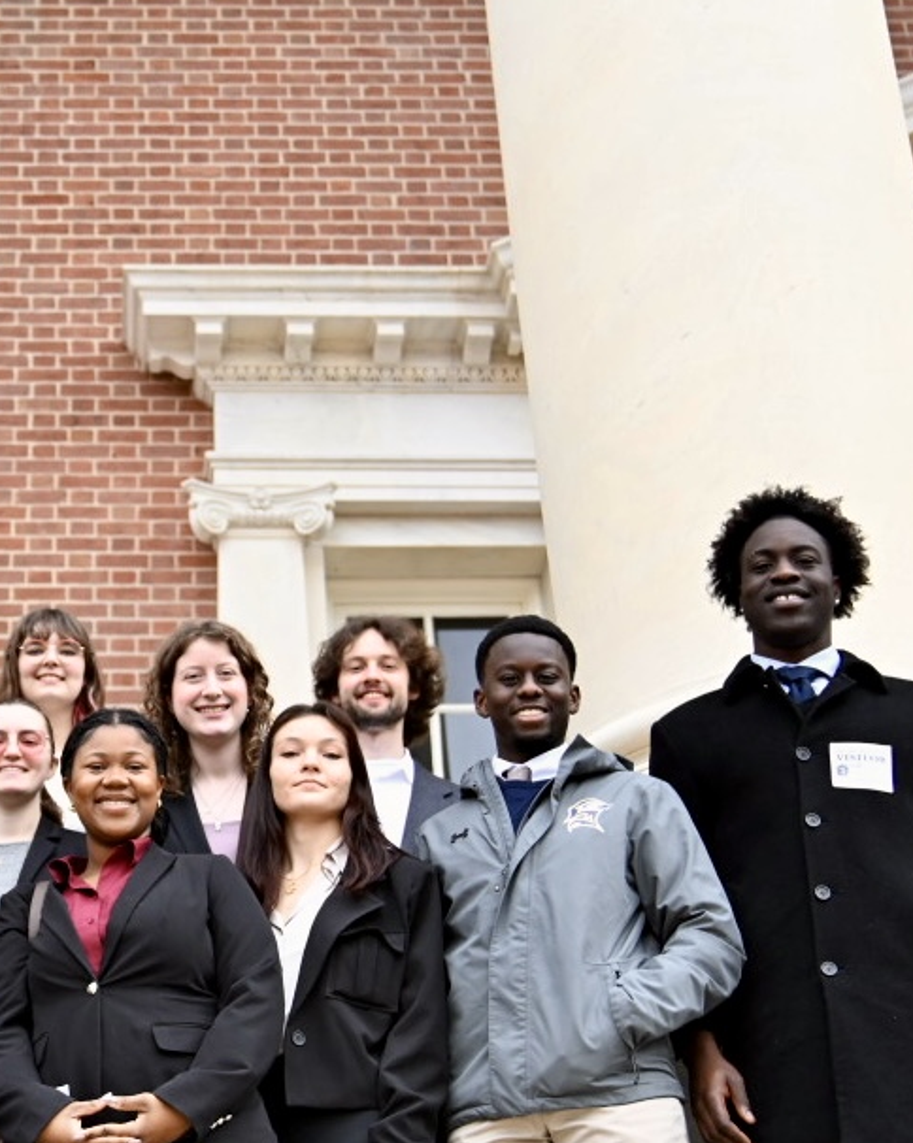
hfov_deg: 23.2
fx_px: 2164
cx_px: 97
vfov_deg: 29.5
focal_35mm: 64
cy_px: 714
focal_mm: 28
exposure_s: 1/2000
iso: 800
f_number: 2.8
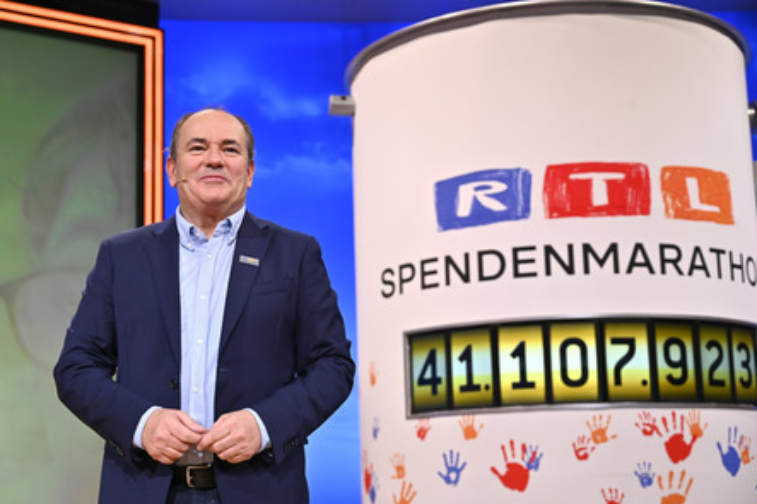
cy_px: 253
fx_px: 1198
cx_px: 380
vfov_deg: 23.8
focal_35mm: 57
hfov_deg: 35.1
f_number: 4
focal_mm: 56
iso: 800
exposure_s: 1/200
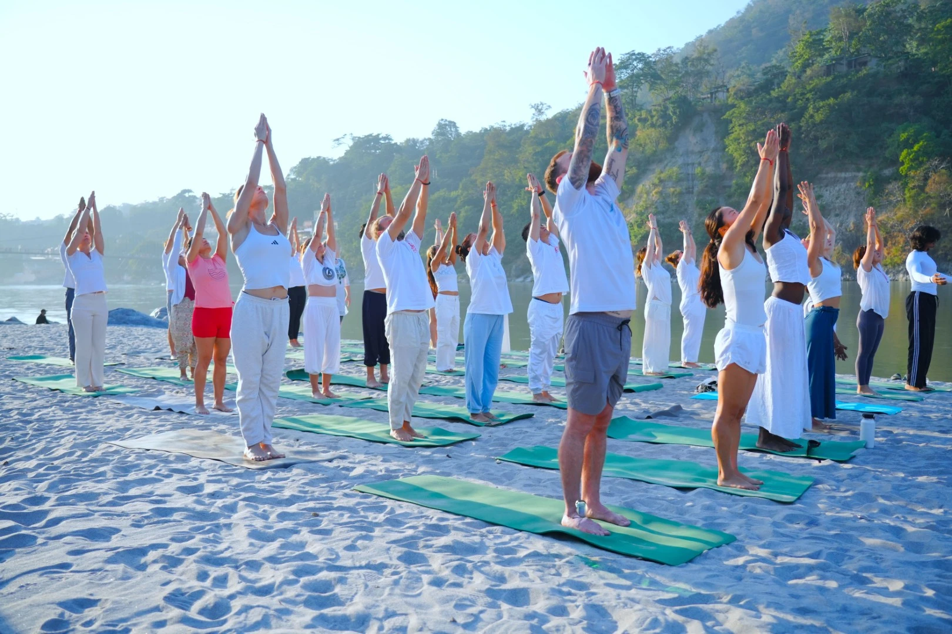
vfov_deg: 41.1
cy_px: 317
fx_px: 846
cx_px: 476
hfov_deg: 58.7
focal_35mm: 32
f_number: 4
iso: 800
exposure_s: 1/2500
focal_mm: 32
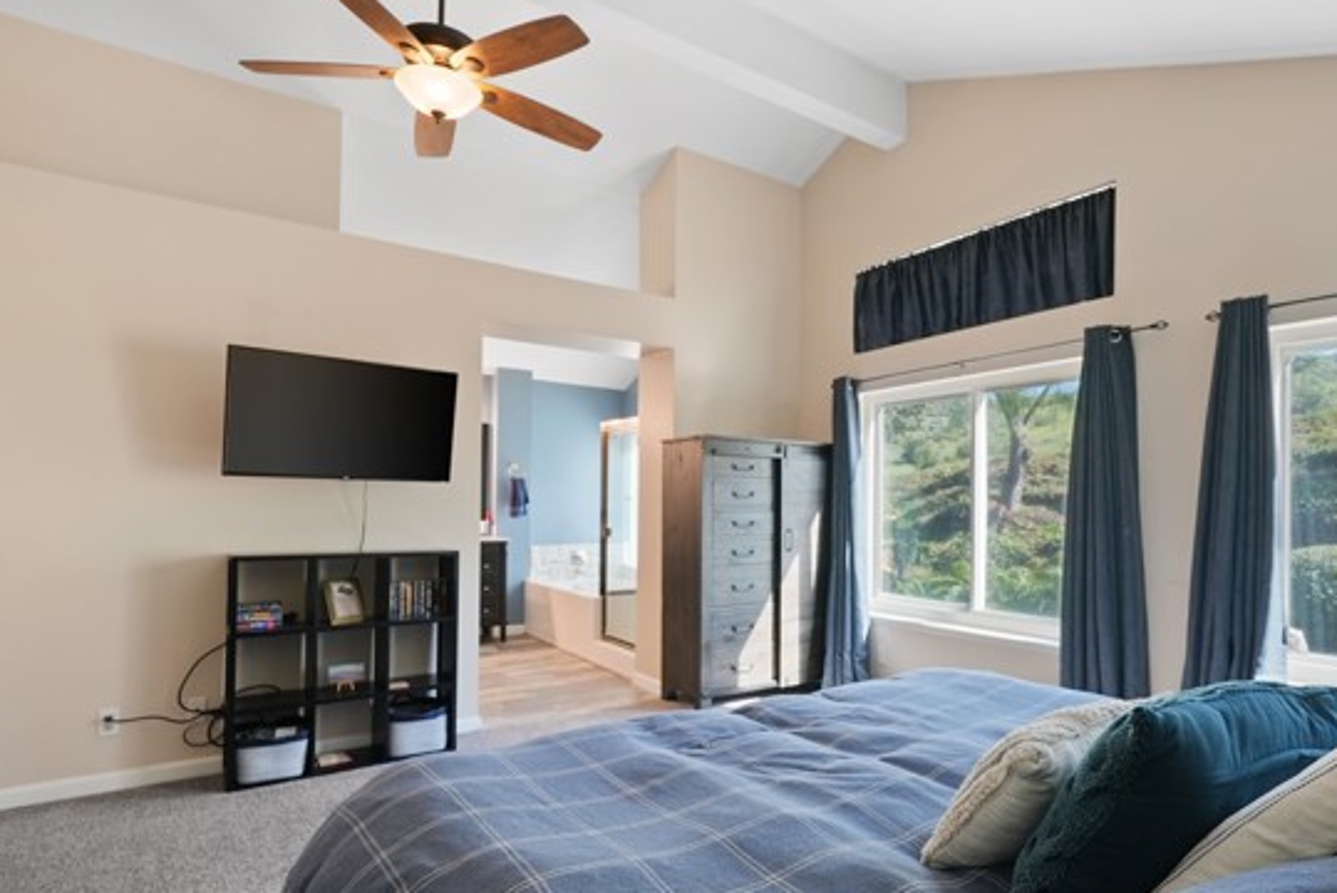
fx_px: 706
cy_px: 495
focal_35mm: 19
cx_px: 737
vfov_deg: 64.4
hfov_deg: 86.6
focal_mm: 16
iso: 500
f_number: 6.3
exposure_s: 1/15
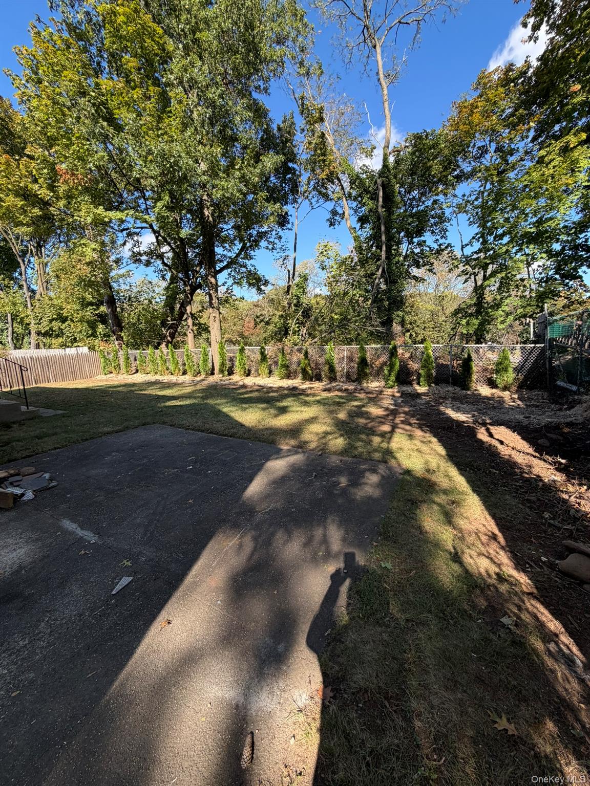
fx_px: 318
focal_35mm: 14
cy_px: 393
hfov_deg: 85.7
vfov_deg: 102.1
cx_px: 295
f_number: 2.2
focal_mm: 2.22
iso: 64
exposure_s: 1/482
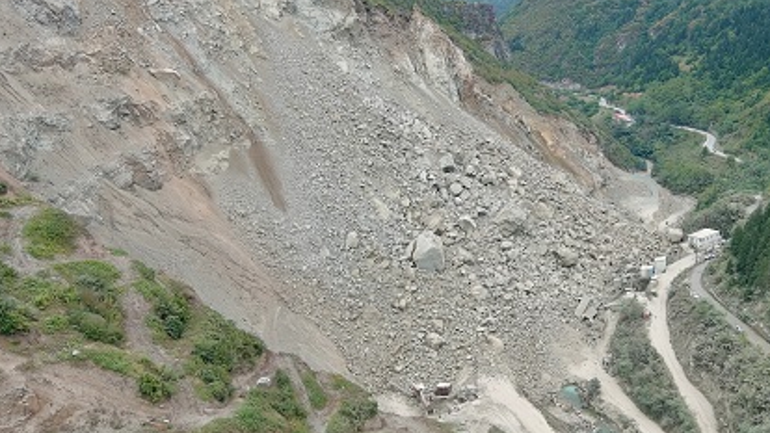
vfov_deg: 27.0
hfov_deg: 45.6
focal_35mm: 44
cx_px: 523
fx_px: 898
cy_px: 164
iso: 100
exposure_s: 1/40
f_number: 2.8
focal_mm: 10.57
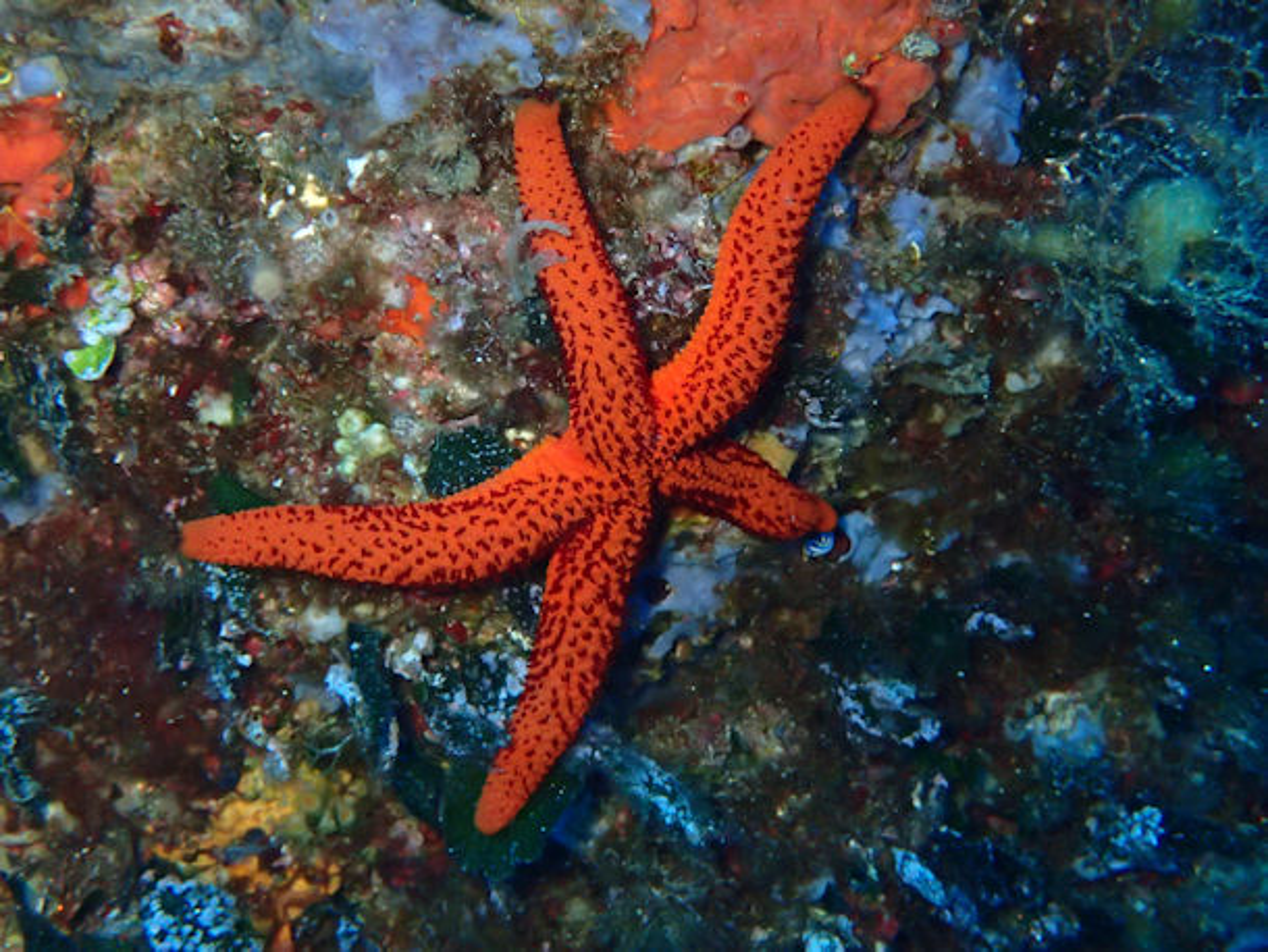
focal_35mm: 46
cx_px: 634
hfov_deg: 41.2
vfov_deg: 31.5
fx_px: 1686
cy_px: 476
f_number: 4.5
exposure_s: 1/100
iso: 800
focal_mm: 8.41
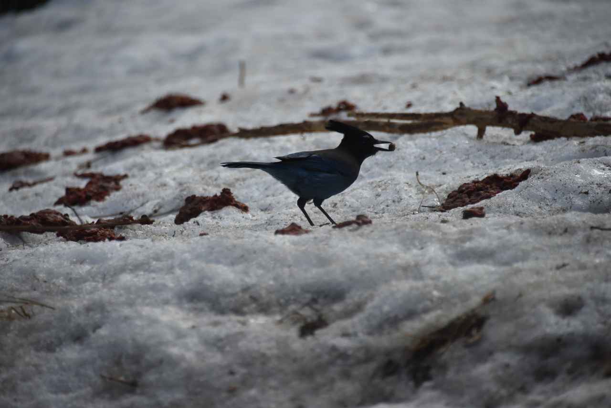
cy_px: 204
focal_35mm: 300
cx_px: 306
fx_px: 5092
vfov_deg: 4.6
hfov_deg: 6.9
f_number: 5.6
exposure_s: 1/640
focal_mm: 300
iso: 1250
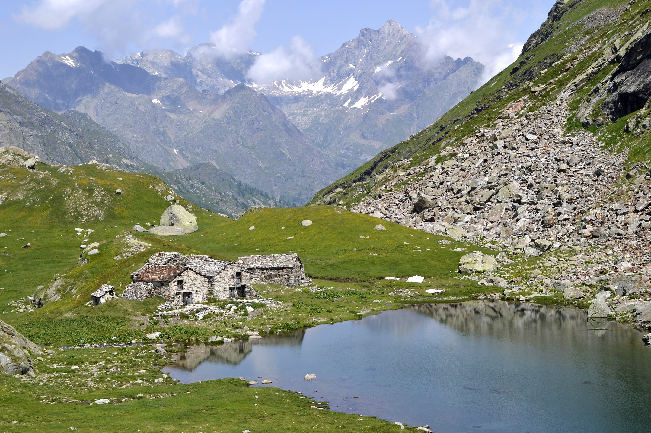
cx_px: 326
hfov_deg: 35.1
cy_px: 216
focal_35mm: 57
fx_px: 1030
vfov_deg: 23.7
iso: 100
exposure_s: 1/160
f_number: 8
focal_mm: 38
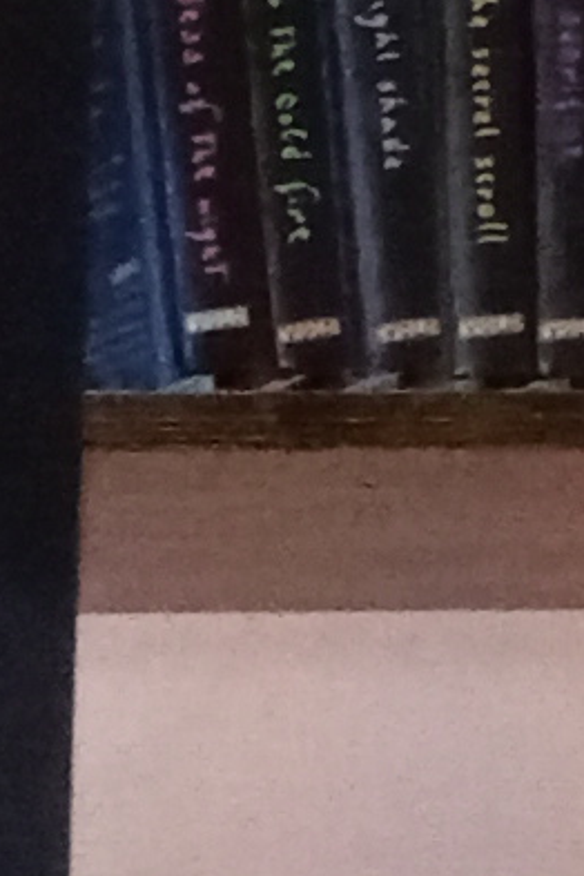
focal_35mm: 308
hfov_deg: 3.9
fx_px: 7494
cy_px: 2900
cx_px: -2688
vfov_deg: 6.0
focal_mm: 3.61
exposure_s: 1/15
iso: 1000
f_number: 1.8
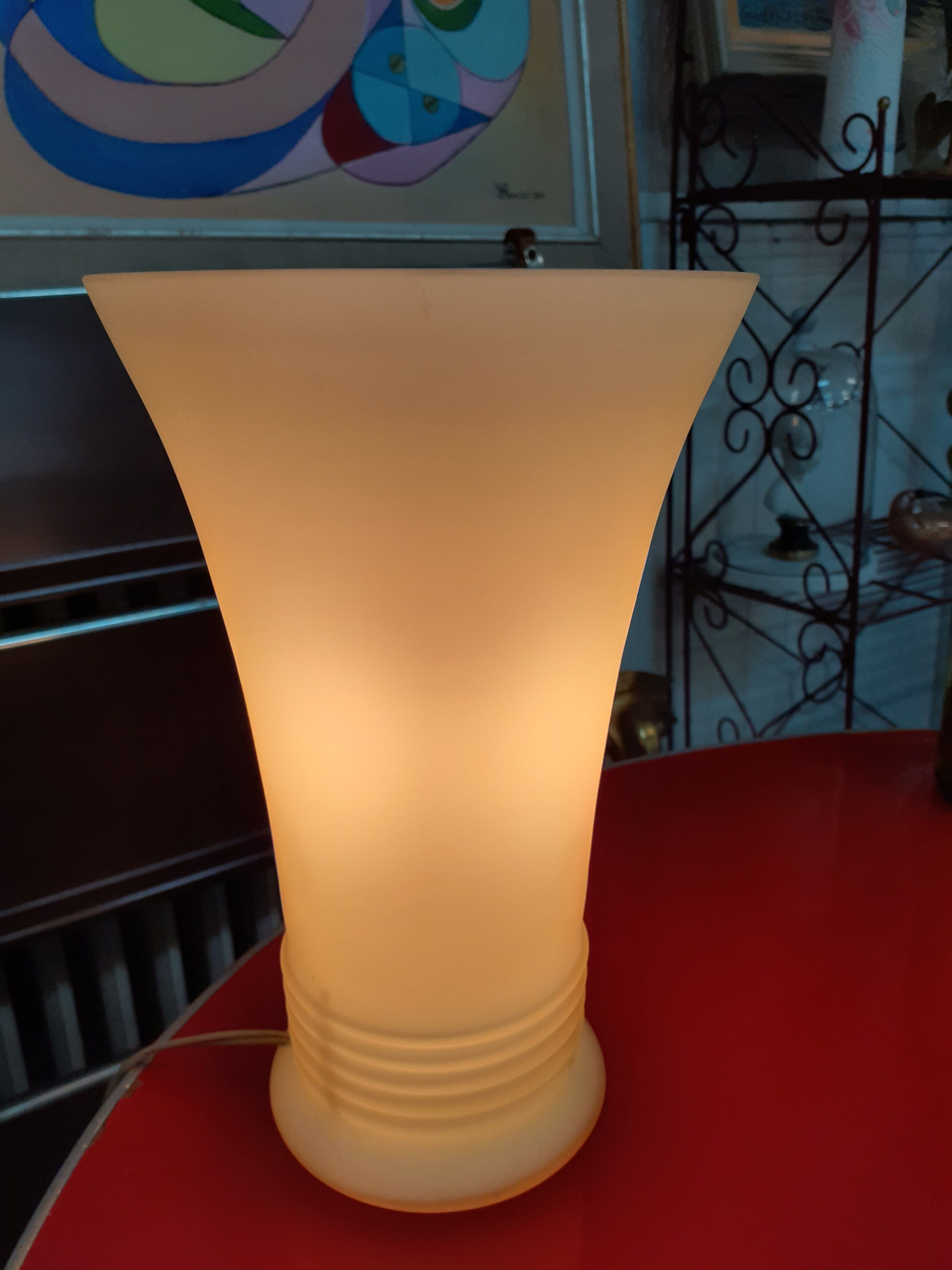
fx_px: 990
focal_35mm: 27
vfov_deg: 65.3
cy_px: 635
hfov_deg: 51.4
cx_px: 476
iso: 40
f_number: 1.9
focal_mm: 3.6
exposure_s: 1/400
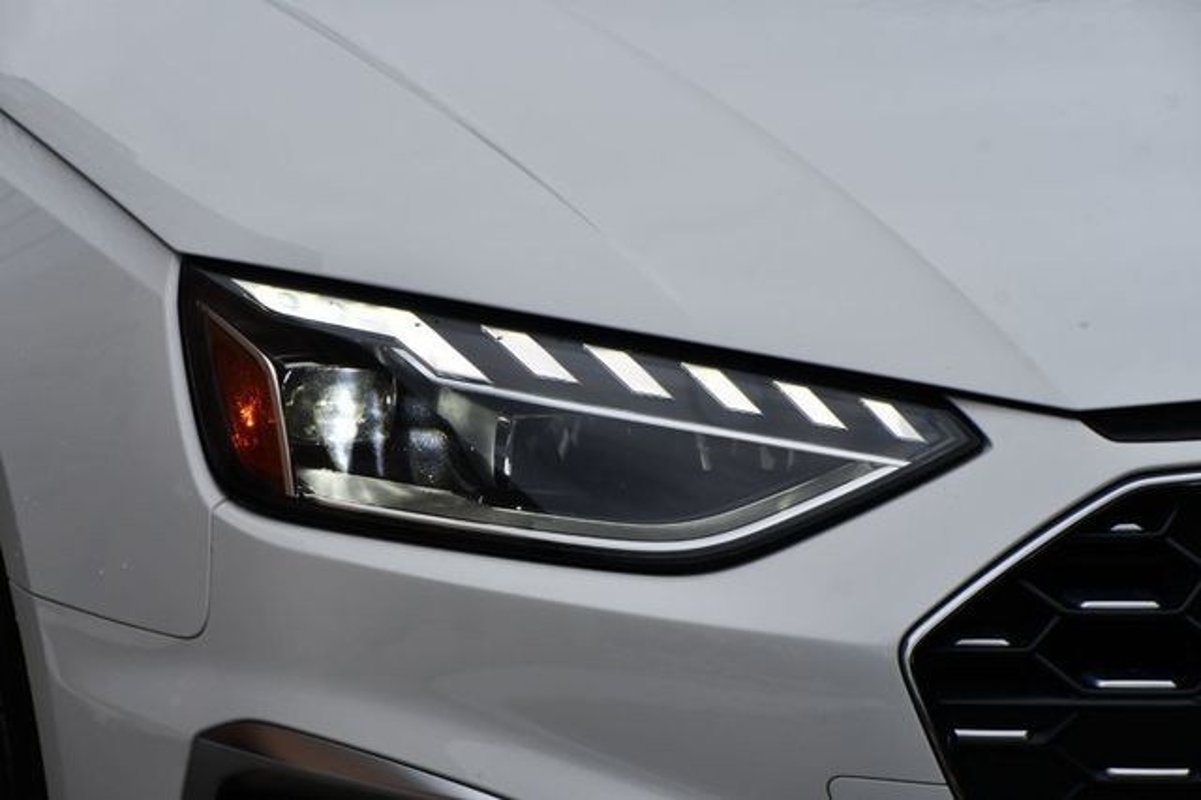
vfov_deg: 7.5
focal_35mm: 183
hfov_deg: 11.2
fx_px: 6102
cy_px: 400
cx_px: 600
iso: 100
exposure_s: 1/250
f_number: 8
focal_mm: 122
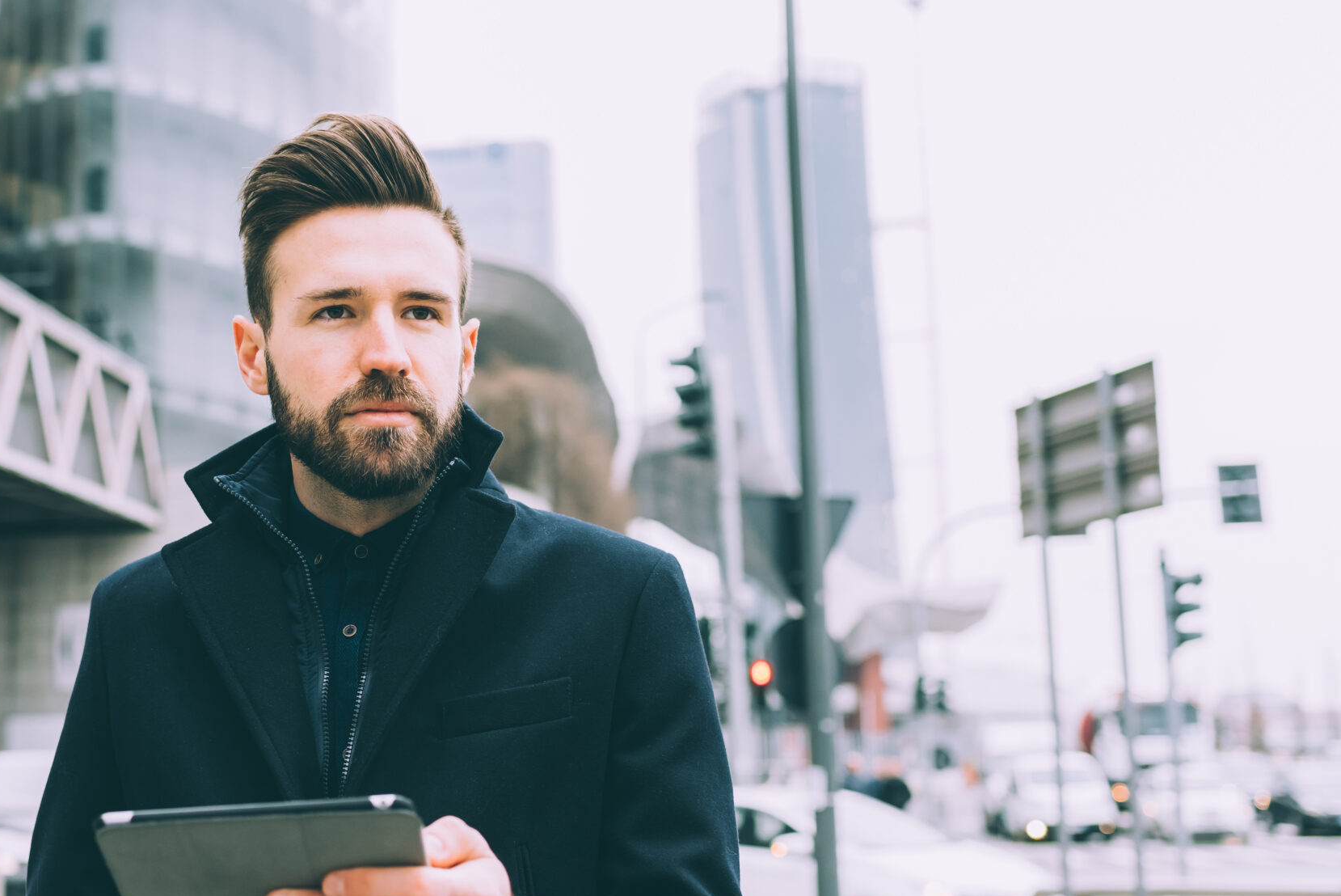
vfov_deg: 25.1
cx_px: 352
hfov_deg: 36.1
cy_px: 510
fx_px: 2012
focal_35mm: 54
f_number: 2.8
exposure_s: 1/320
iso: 640
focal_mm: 35
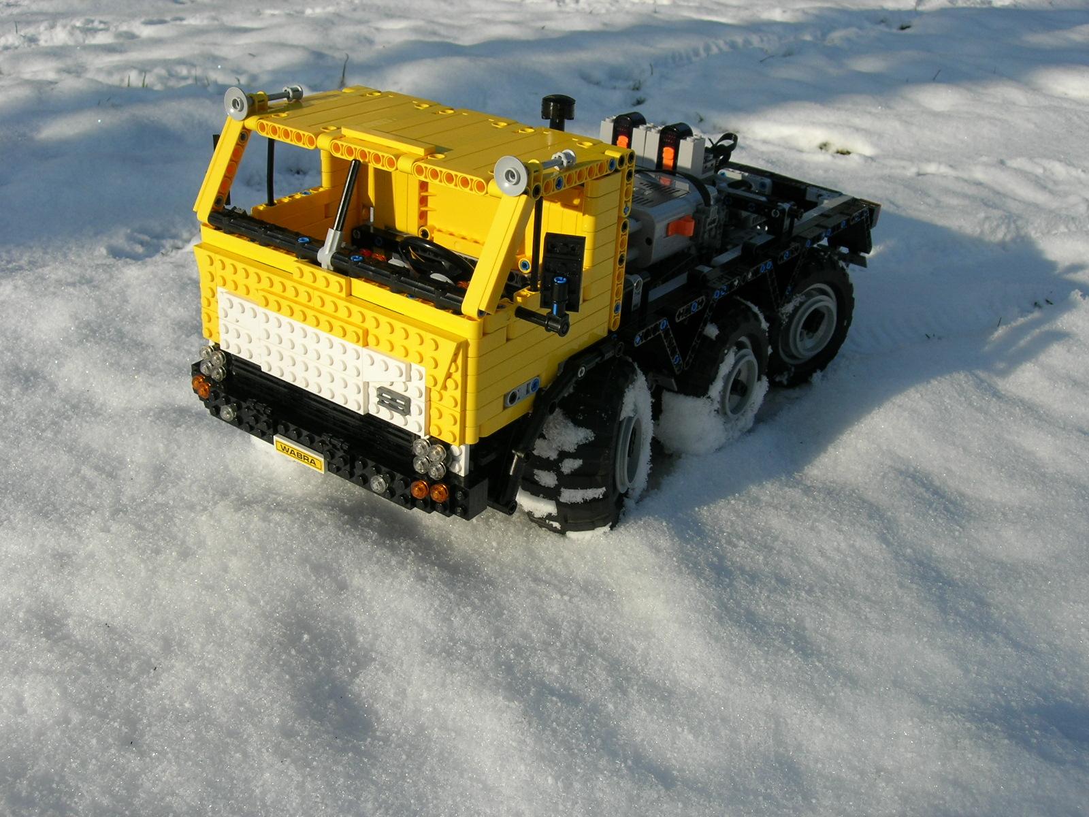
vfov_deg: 37.7
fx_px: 1195
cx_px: 544
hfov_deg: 49.0
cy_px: 408
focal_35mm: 38
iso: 64
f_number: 4.8
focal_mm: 7.8
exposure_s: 1/619
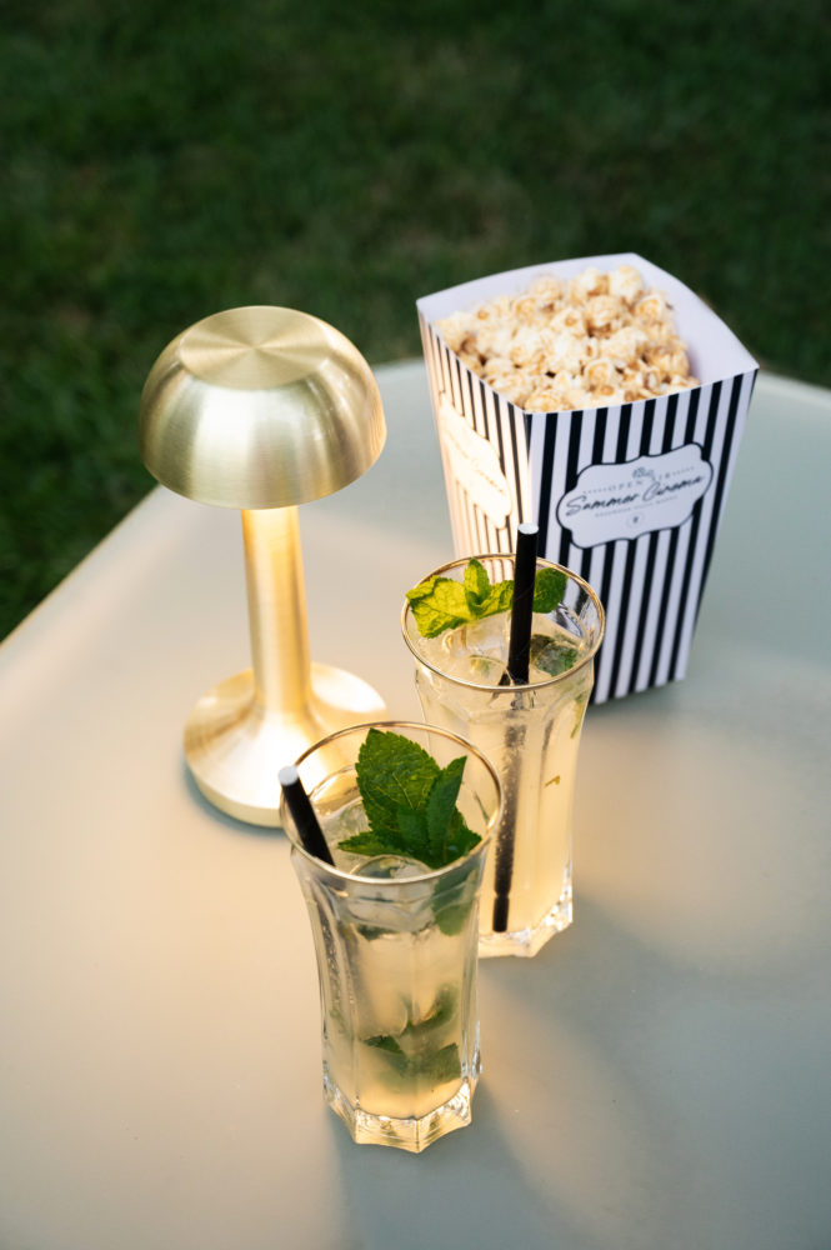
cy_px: 625
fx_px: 1942
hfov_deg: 24.2
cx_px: 416
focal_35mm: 56
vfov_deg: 35.7
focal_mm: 56
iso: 1600
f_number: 4.5
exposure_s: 1/100
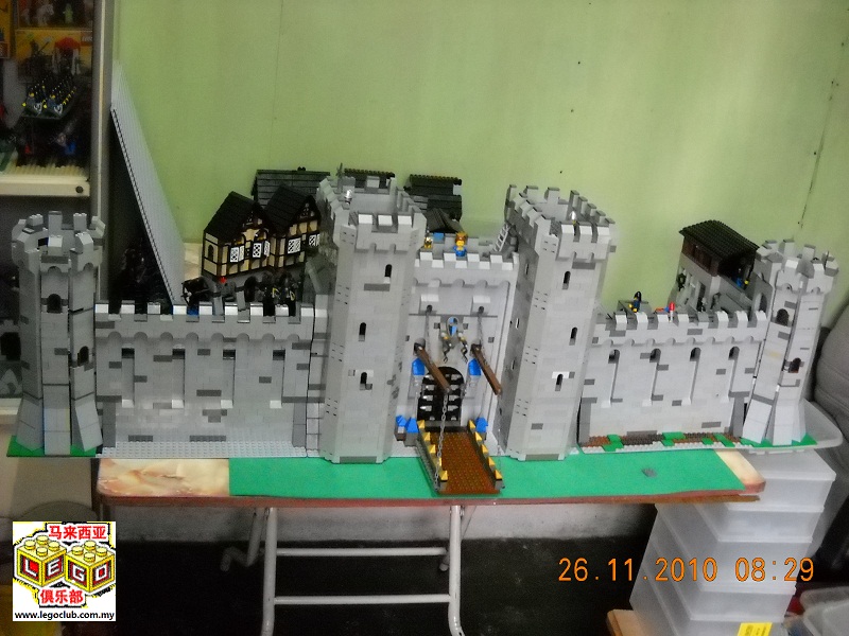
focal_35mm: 41
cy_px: 318
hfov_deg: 45.8
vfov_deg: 35.1
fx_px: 1006
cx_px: 424
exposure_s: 1/15
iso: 800
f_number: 3.1
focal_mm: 6.72
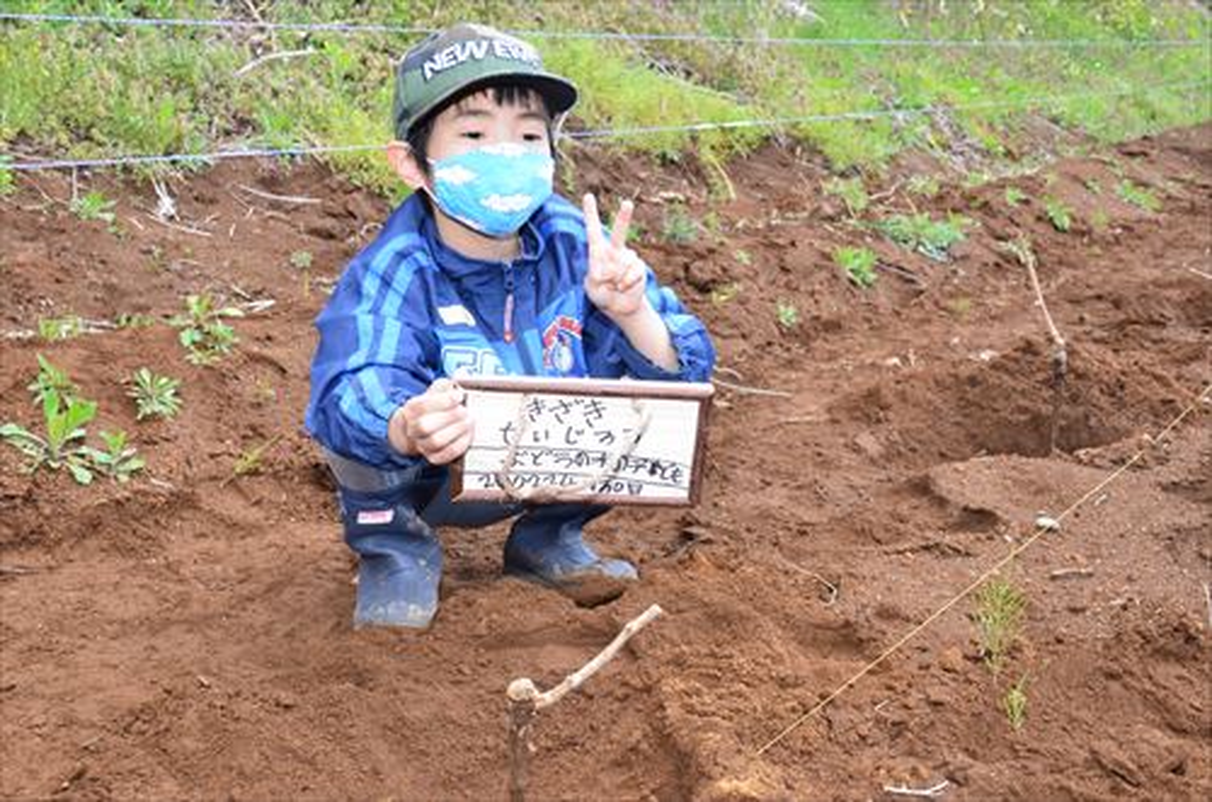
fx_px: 1512
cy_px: 401
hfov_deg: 43.7
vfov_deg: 29.7
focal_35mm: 45
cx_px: 606
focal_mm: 30
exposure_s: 1/250
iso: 1000
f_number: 9
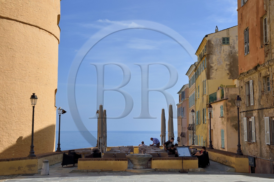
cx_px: 137
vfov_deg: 26.9
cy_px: 91
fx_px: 380
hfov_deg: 39.6
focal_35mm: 50
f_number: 14
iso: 200
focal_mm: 50
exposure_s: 1/250
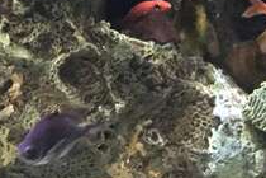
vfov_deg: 11.4
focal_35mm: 115
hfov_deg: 15.6
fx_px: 850
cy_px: -85
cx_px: -193
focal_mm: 4.15
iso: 320
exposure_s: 1/15
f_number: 2.2
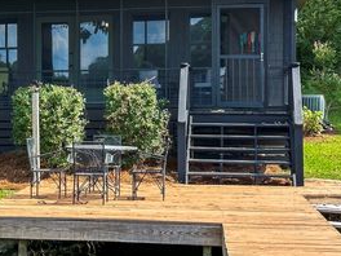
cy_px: 48
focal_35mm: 91
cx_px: 28
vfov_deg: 16.1
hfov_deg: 21.0
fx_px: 896
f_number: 1.8
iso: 64
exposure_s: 1/850
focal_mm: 6.86
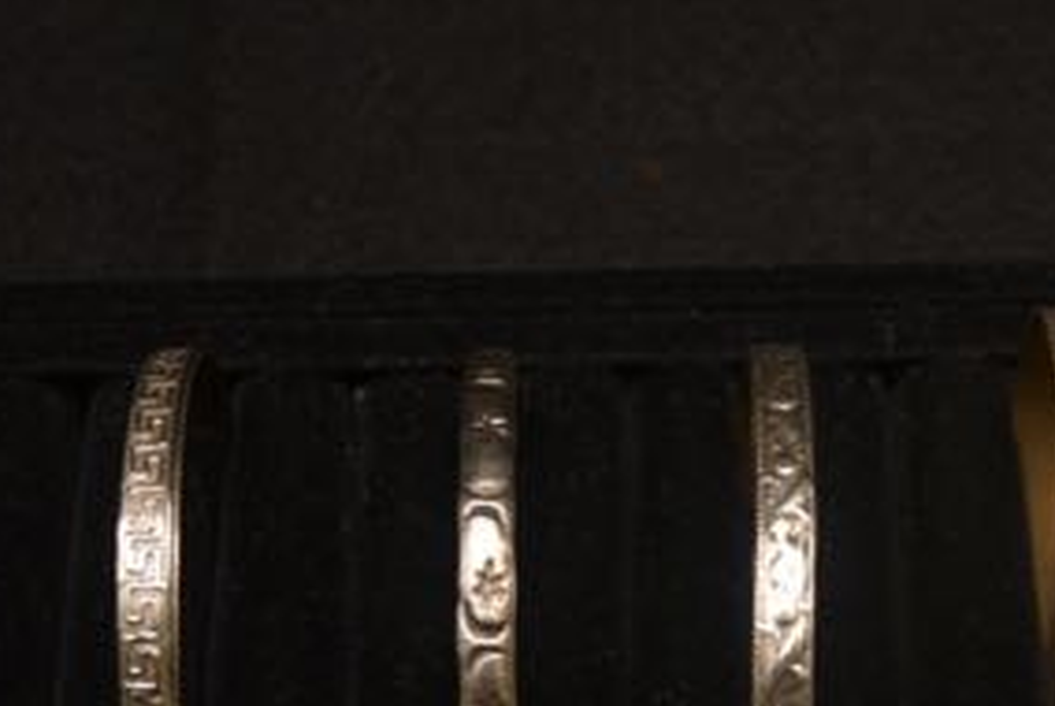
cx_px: 780
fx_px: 3168
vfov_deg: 12.6
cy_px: 643
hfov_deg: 18.8
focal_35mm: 108
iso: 160
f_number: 5
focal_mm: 32
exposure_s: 1/160
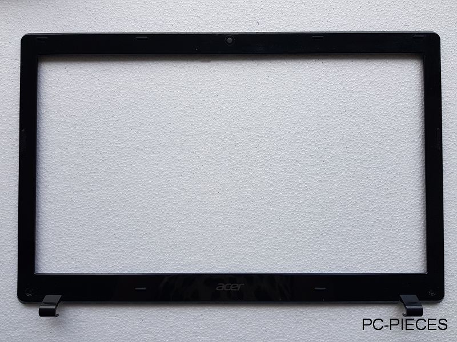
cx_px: 228
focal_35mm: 26
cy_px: 171
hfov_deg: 67.3
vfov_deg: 53.1
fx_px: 343
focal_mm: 4.2
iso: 40
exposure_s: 1/482
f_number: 1.7
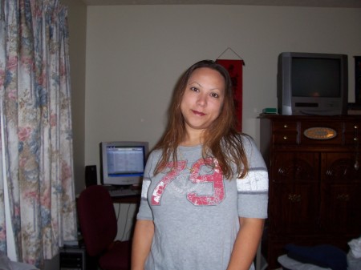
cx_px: 180
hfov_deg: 54.0
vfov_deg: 41.8
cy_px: 135
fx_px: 354
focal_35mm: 34
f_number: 2.7
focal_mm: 5.6
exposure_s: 1/60
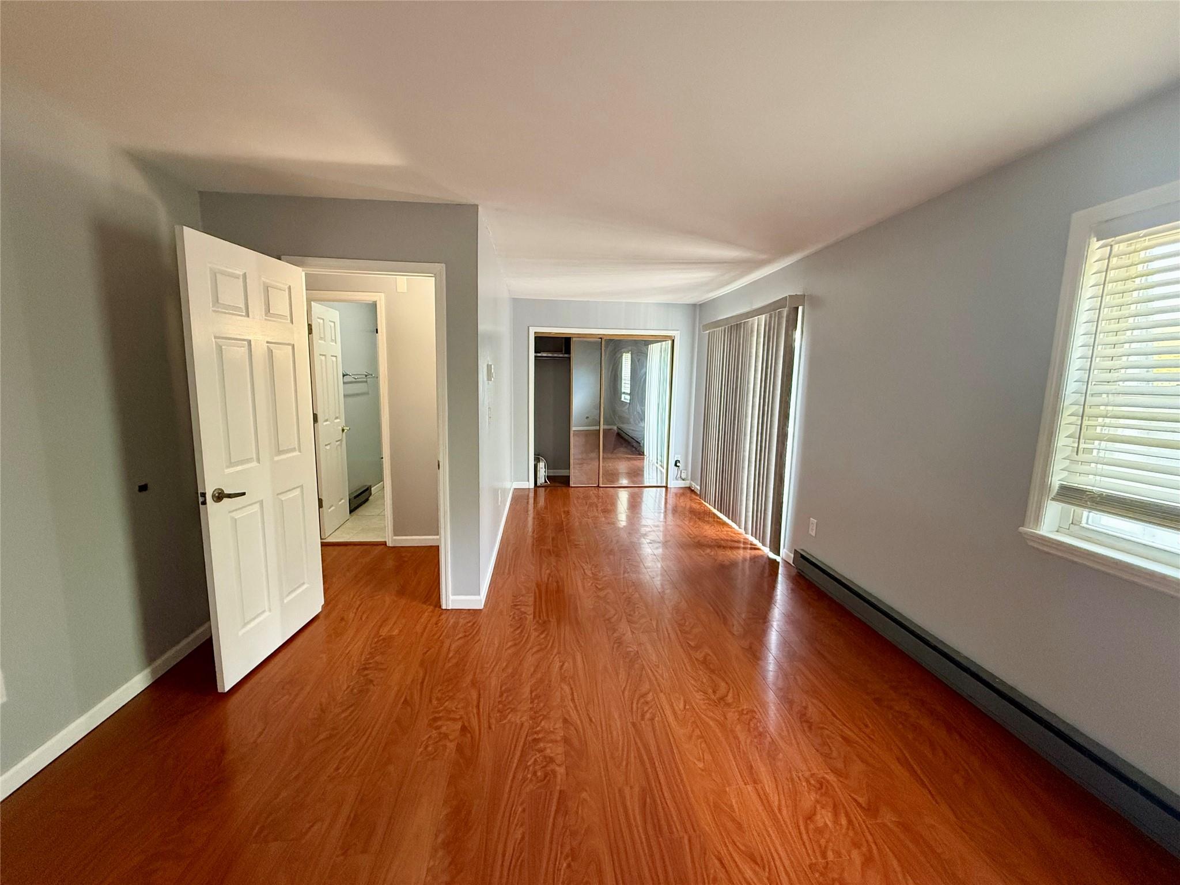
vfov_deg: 85.7
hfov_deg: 102.1
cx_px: 590
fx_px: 477
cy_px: 442
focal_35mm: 14
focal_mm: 2.22
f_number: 2.2
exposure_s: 1/120
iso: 500
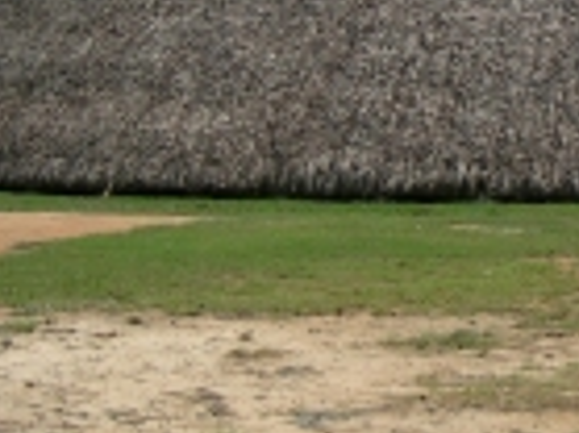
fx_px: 2273
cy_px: -2
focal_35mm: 136
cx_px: 679
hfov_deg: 14.1
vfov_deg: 10.8
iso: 50
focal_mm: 8.5
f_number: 4.9
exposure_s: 1/417
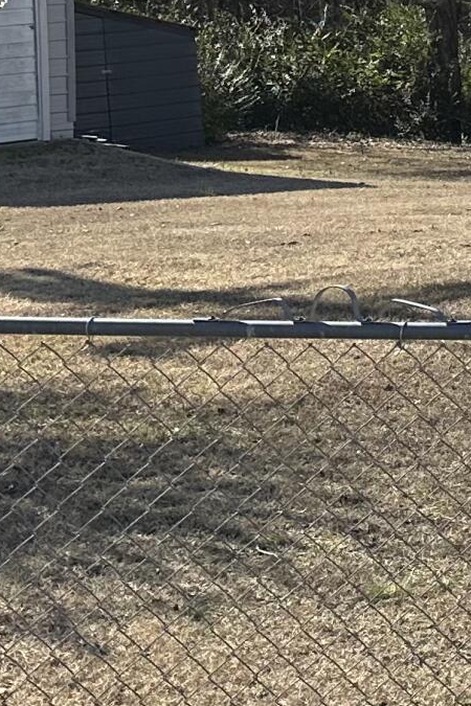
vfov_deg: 17.7
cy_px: -83
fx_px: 2178
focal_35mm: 111
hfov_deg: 9.1
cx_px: 1541
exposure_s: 1/3155
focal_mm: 6.86
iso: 80
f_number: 1.78
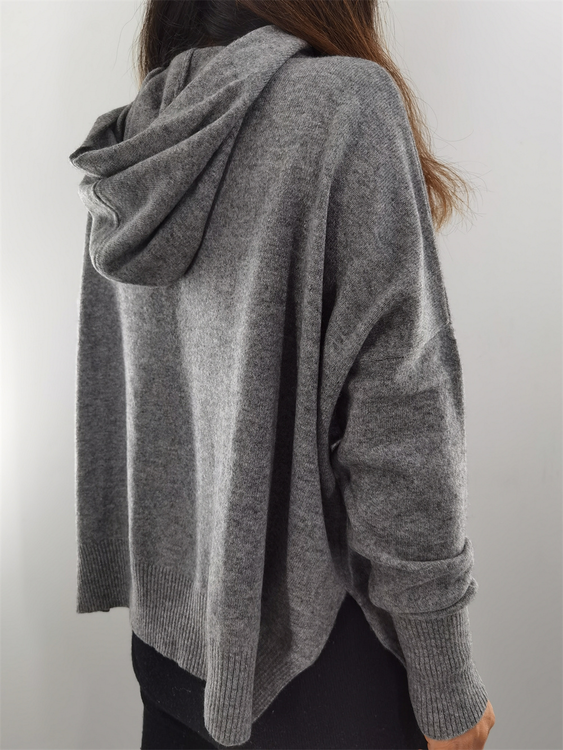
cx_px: 282
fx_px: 585
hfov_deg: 51.4
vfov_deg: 65.3
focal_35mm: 27
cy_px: 375
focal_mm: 6.71
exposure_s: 1/704
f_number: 1.9
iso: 160
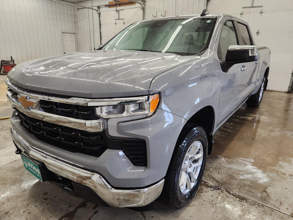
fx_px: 195
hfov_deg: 73.9
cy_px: 110
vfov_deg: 58.9
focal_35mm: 23
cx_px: 146
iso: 125
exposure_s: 1/120
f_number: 1.8
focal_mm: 5.4
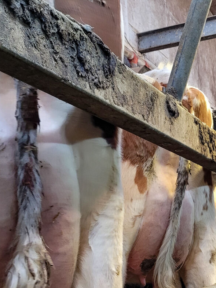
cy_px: 280
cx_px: 174
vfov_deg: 32.5
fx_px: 458
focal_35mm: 55
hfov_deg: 26.1
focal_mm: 5.4
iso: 500
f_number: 1.8
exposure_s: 1/50
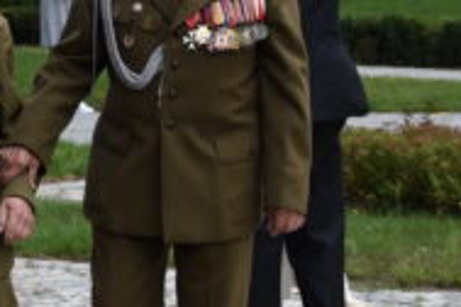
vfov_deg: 5.5
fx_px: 3201
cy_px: 141
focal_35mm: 250
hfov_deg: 8.1
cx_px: -163
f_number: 8
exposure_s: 1/500
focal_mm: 50
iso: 360
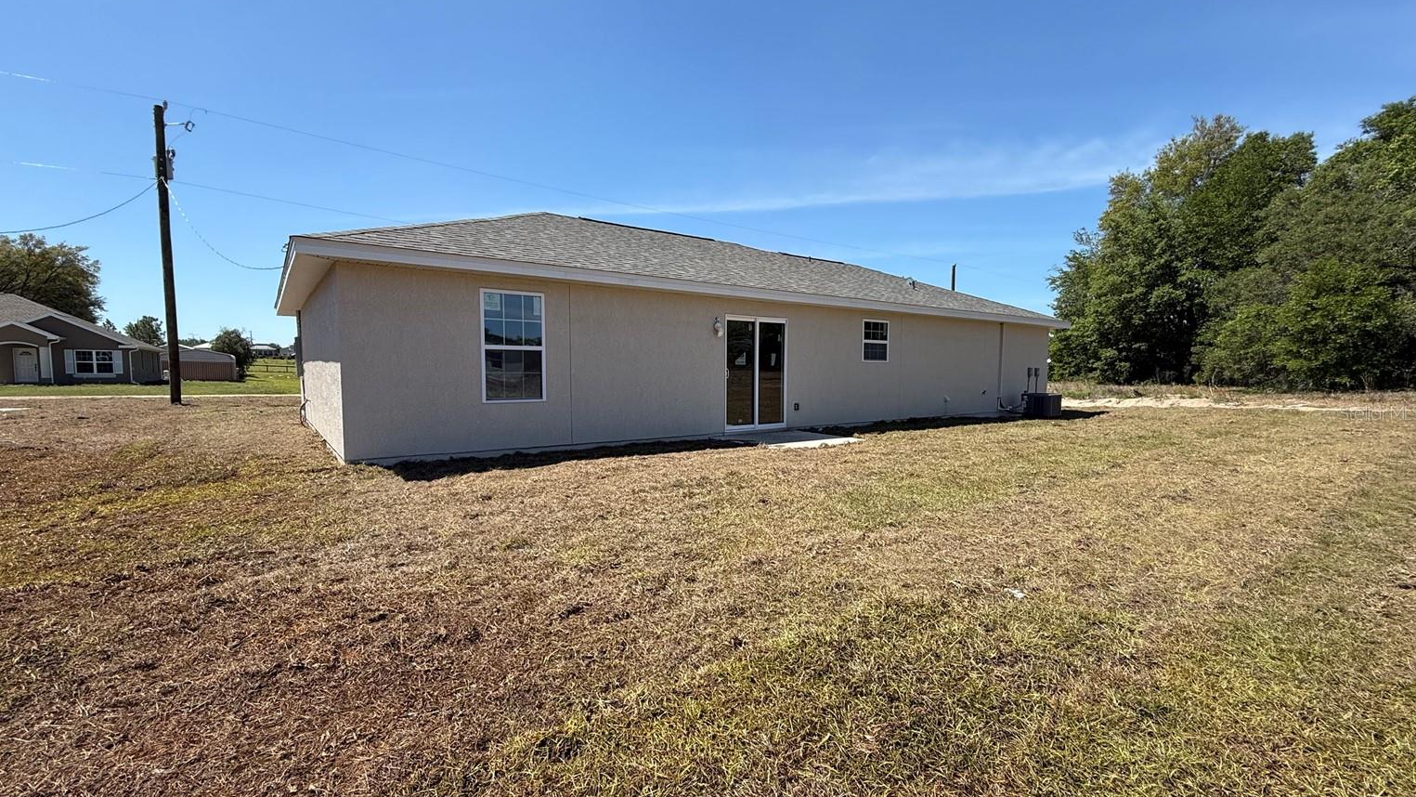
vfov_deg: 67.1
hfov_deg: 99.3
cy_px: 412
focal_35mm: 16
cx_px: 683
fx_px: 601
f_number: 2.2
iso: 50
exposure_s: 1/1431
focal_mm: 2.22
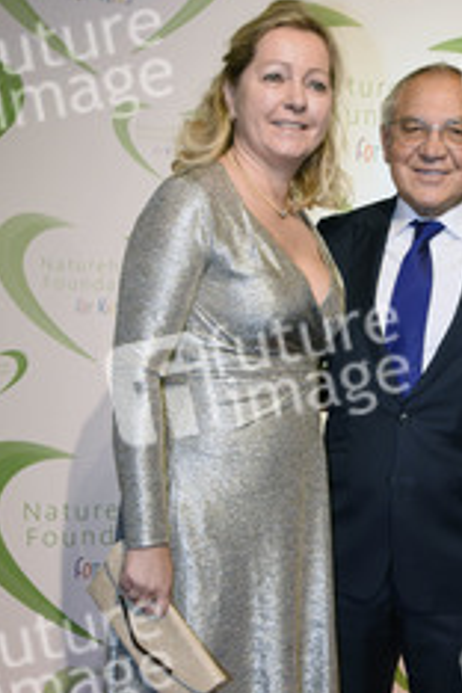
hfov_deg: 23.2
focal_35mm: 58
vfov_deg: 33.7
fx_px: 1116
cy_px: 524
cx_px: 344
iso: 2000
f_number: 6.3
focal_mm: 34
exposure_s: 1/125
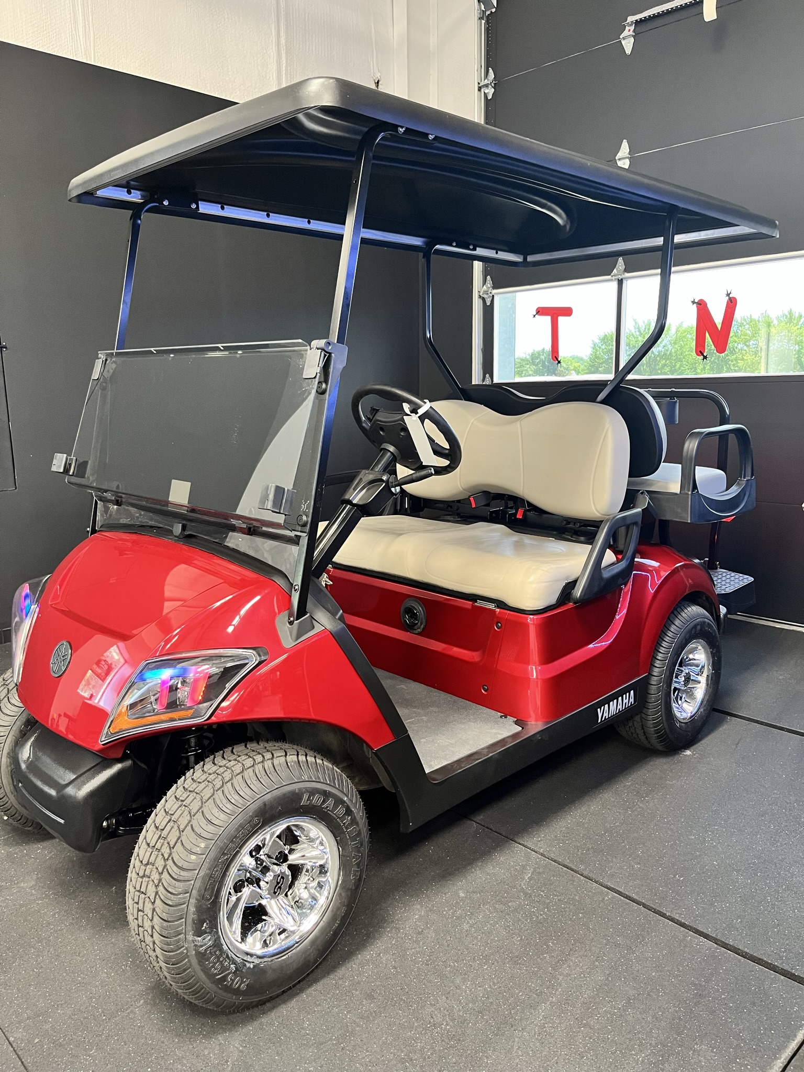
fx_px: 805
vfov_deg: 67.3
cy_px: 536
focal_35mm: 26
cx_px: 402
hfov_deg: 53.1
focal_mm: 5.1
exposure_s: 1/60
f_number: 1.6
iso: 250
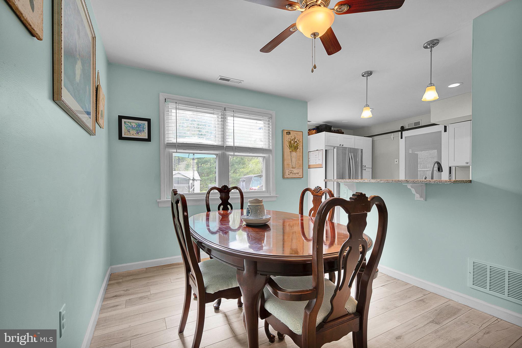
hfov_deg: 100.4
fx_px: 217
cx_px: 261
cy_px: 174
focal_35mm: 15
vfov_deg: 77.3
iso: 200
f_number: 8
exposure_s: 1/13
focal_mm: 15
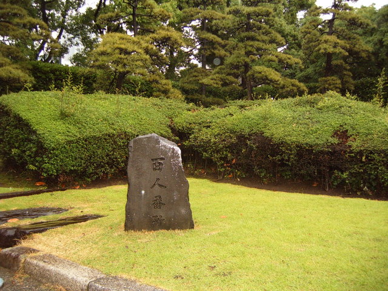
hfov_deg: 50.1
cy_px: 146
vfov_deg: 38.7
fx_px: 415
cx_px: 194
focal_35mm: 37
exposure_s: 1/90
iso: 141
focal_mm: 6.2
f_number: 2.9
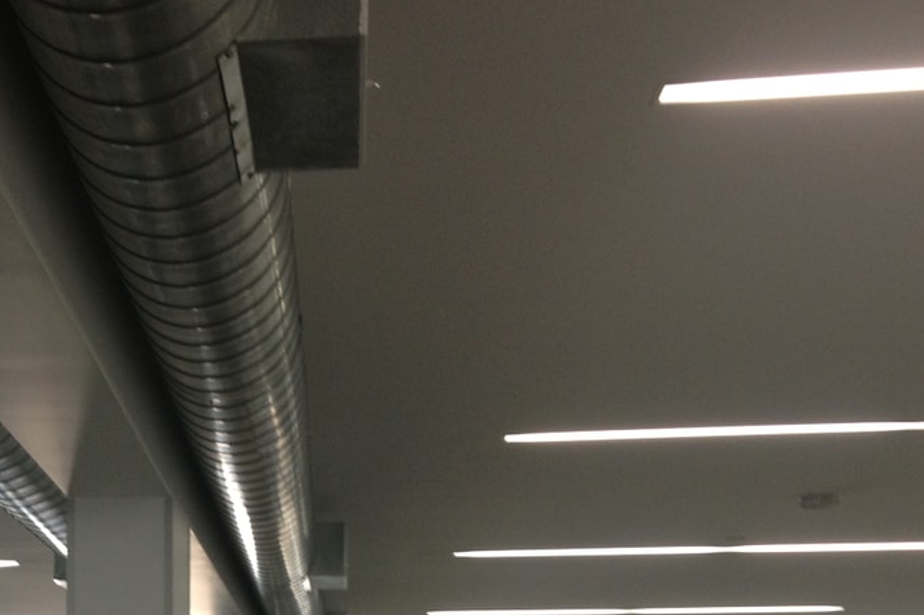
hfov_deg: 27.1
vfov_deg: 18.4
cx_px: 90
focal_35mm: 72
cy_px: 631
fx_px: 1847
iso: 50
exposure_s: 1/40
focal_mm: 4.28
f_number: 2.4
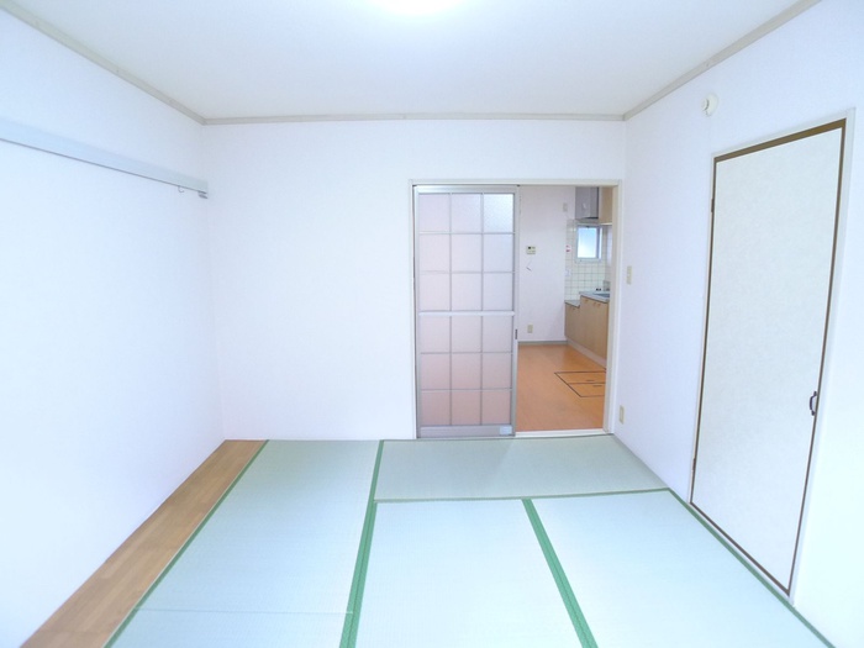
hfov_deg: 71.6
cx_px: 432
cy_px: 324
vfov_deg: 56.8
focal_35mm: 24
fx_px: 599
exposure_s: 1/50
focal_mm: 5.1
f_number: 2
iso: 400
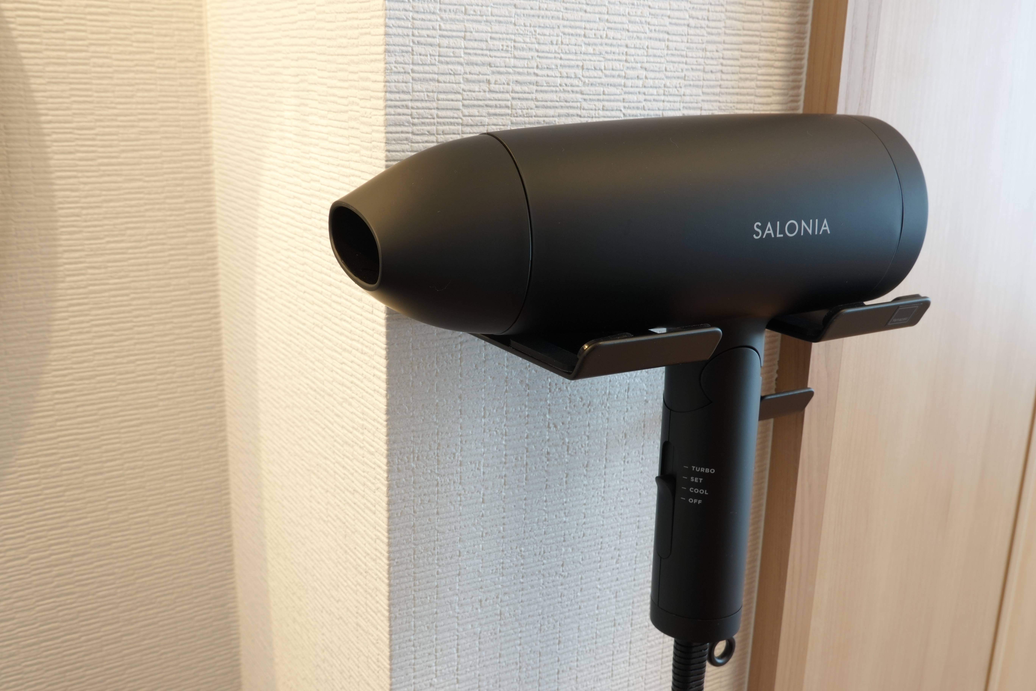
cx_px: 518
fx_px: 1036
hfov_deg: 53.1
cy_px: 346
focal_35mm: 36
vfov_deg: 36.9
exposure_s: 1/3
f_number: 7.1
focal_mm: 13.29
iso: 200
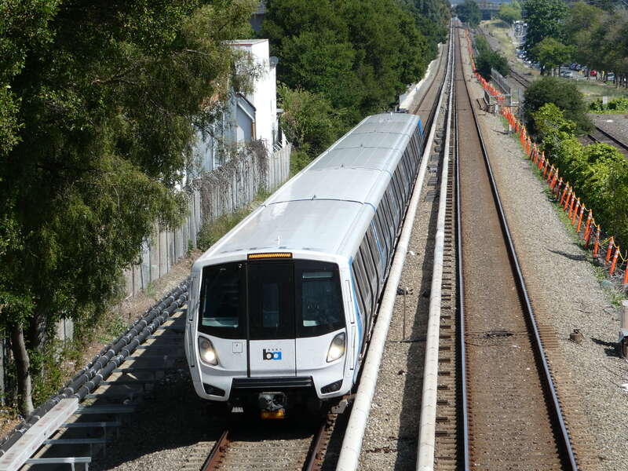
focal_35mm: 200
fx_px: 3628
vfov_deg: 7.4
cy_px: 236
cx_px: 314
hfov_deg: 9.9
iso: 80
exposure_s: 1/320
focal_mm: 35.8
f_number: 5.6
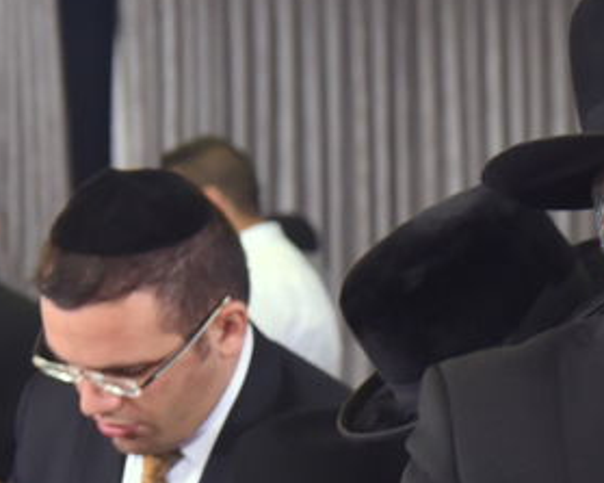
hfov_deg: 8.5
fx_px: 3788
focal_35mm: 212
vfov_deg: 7.2
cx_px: 1308
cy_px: 737
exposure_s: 1/125
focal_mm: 45
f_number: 4
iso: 800
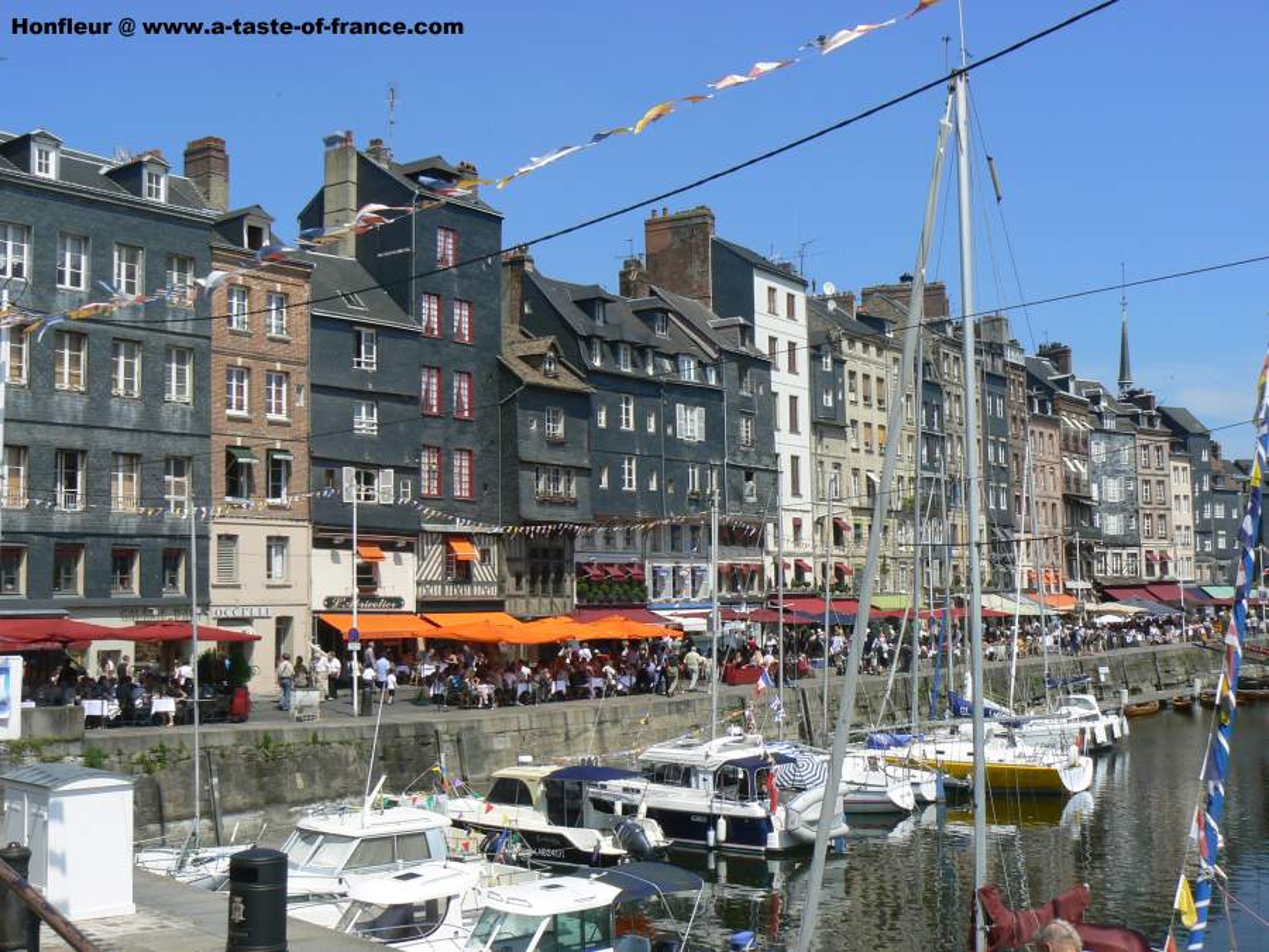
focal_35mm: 43
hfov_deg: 43.9
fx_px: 1576
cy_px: 476
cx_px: 634
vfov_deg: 33.6
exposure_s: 1/500
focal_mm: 7.1
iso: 80
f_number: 7.1
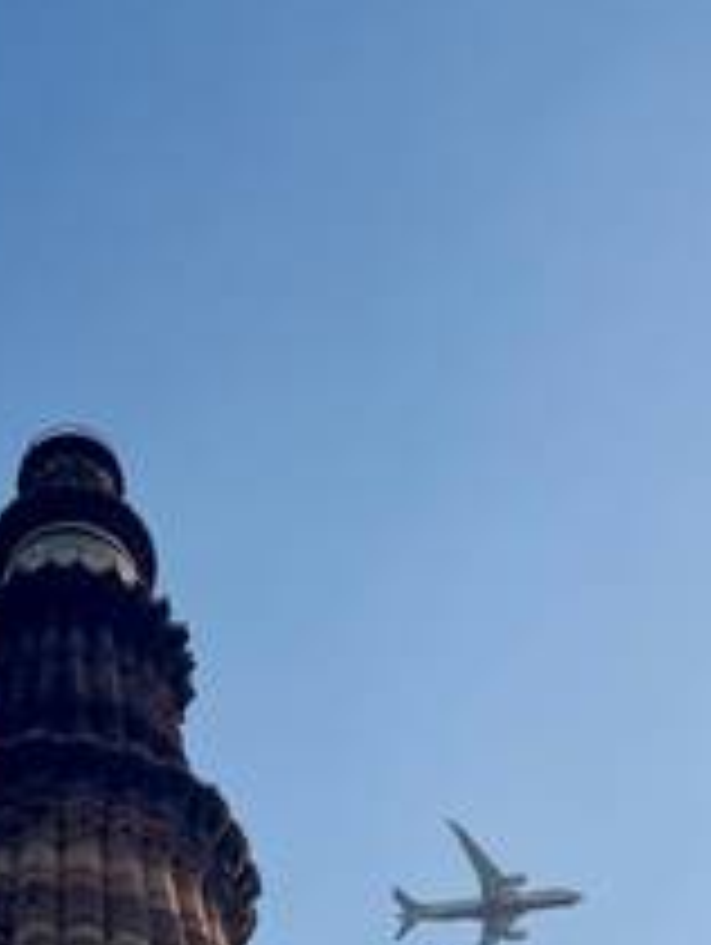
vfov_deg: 25.1
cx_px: 220
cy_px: 981
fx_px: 1995
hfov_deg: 20.1
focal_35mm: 73
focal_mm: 6.76
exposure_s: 1/9009
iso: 80
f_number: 1.78
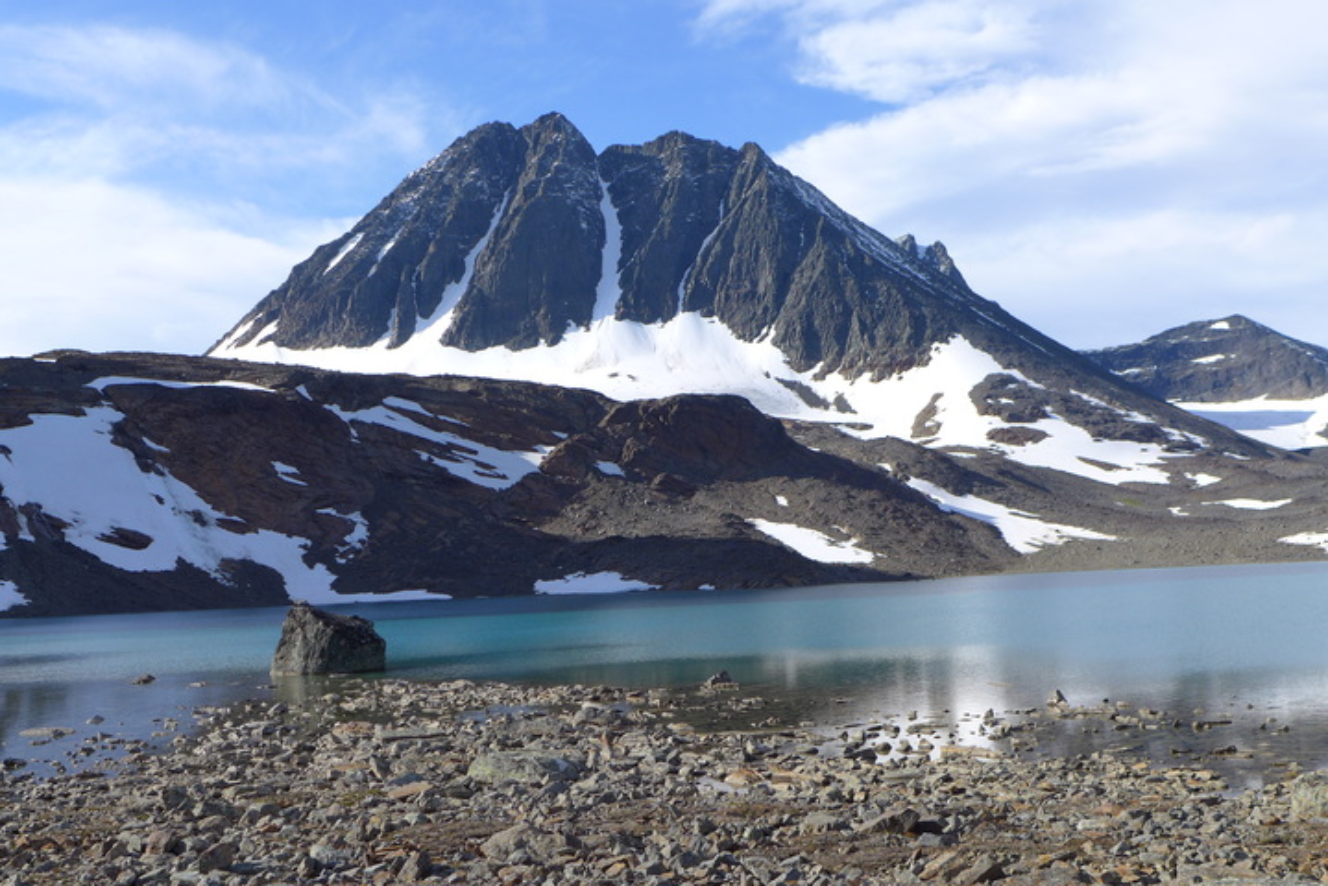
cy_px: 443
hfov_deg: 45.4
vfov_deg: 31.2
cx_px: 664
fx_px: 1587
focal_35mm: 43
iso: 80
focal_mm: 8.4
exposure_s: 1/1600
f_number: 2.8
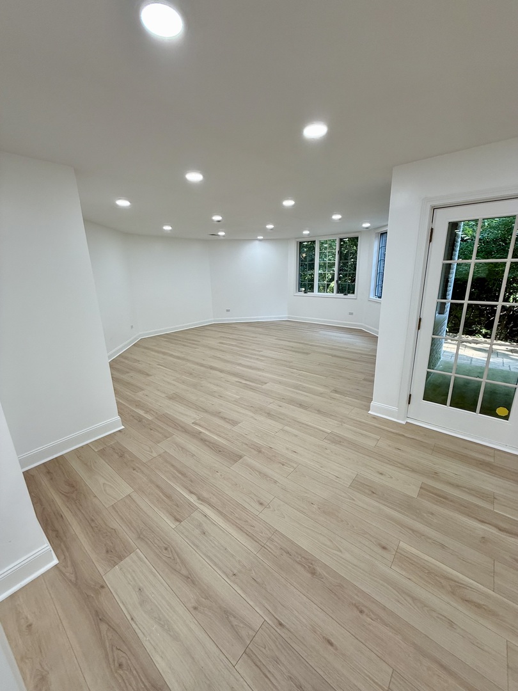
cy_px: 346
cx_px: 259
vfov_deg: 102.1
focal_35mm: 14
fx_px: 279
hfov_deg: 85.7
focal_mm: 2.22
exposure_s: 1/120
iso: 100
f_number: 2.2
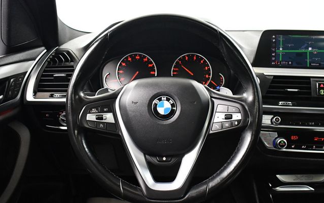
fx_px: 327
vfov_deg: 34.4
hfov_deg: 52.7
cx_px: 162
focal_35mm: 37
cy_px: 107
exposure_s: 1/60
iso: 4000
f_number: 3.5
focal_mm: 18
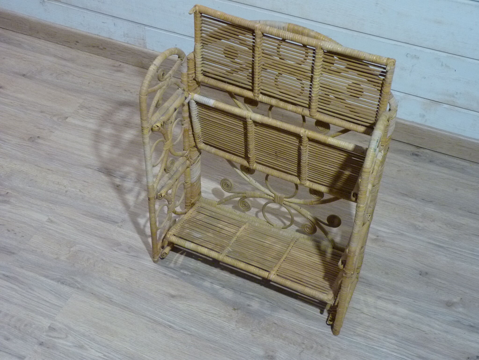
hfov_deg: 36.2
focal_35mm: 53
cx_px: 240
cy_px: 180
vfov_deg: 27.5
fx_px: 733
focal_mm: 9.5
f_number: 3.2
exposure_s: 1/15
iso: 400
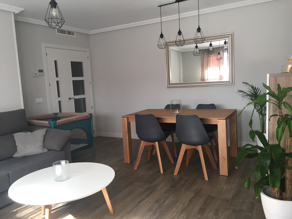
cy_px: 110
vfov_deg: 48.2
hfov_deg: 61.7
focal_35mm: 29
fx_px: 245
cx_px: 146
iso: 40
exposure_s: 1/33
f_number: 2.2
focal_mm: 4.15
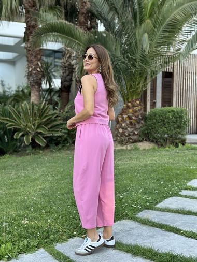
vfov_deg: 39.6
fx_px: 364
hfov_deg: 30.3
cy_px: 131
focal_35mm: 48
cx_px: 98
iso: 80
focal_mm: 6.86
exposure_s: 1/219
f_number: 1.78
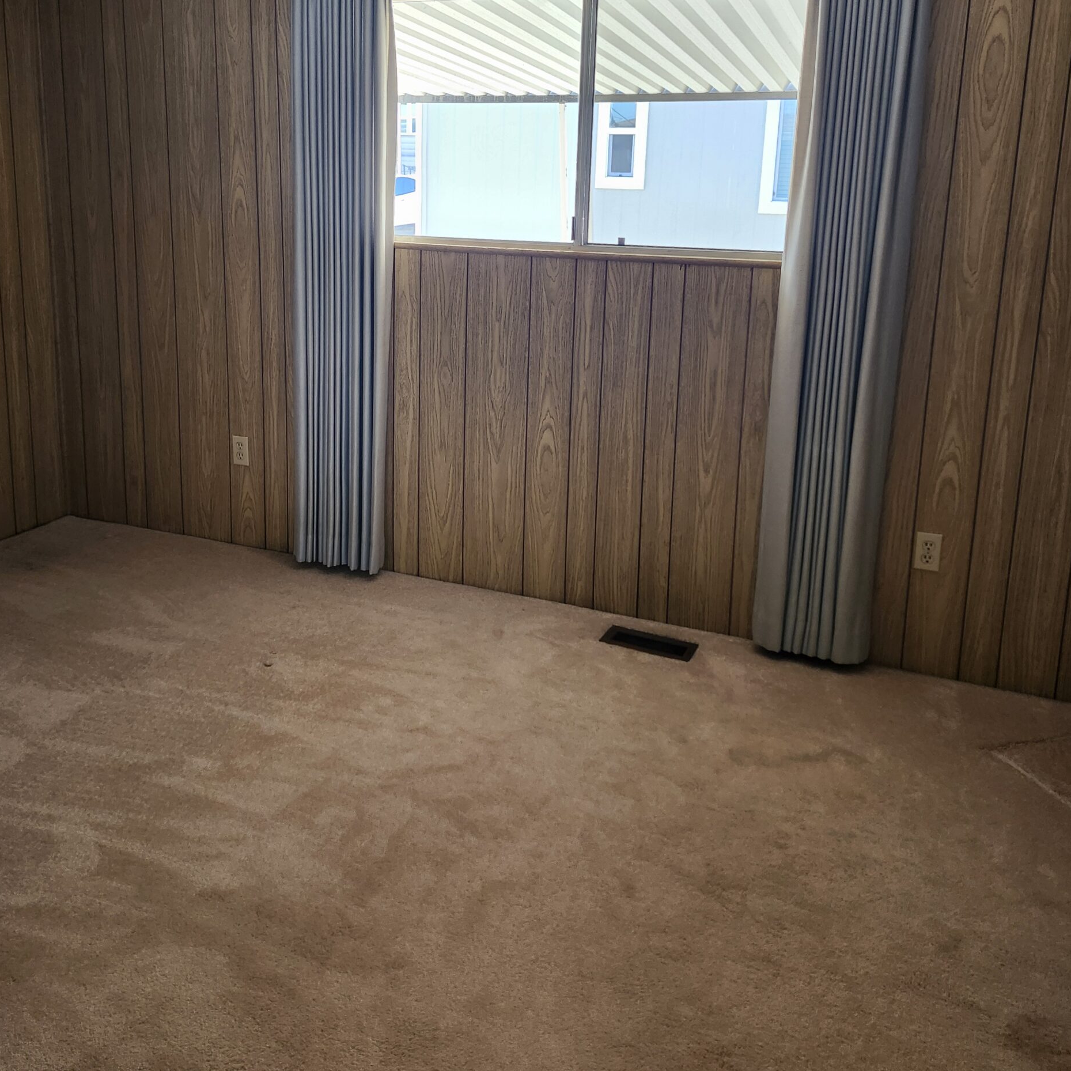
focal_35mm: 28
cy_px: 377
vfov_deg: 56.3
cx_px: 523
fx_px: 980
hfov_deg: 57.3
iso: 320
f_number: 1.8
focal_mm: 5.54
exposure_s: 1/120
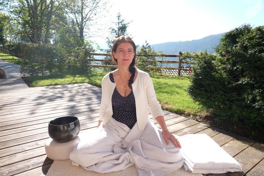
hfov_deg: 73.7
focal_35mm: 24
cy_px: 88
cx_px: 132
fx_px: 176
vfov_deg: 53.1
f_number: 4.5
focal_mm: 16
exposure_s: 1/500
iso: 200
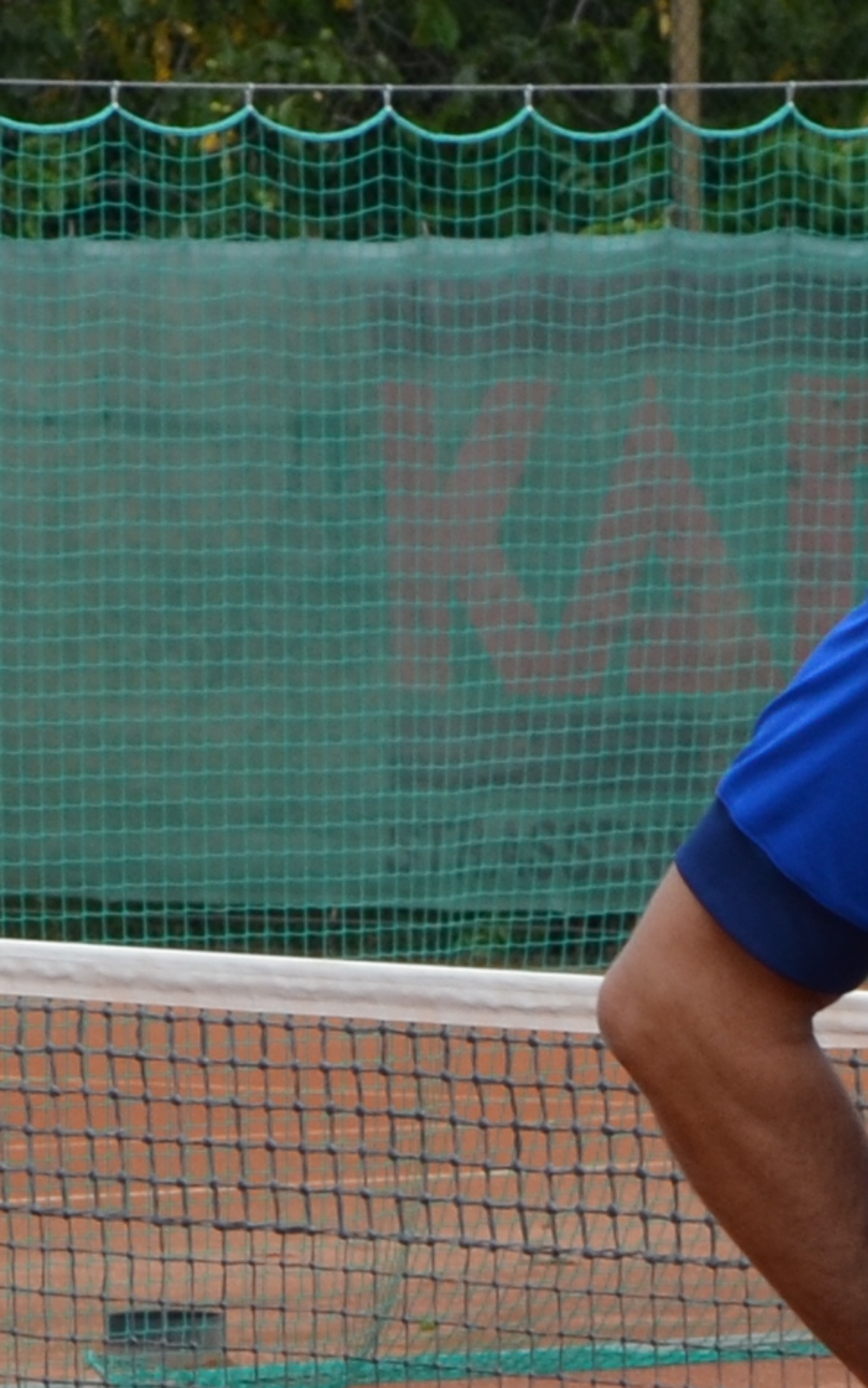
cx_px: 2151
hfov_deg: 3.4
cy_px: 1530
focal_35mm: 381
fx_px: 14418
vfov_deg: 5.5
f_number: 8
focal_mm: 48
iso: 250
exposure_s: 1/250
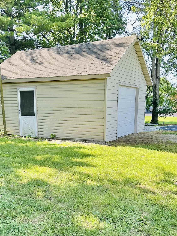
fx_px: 252
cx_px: 81
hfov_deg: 38.6
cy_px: 150
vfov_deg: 49.6
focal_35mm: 37
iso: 80
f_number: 1.78
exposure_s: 1/516
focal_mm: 6.86
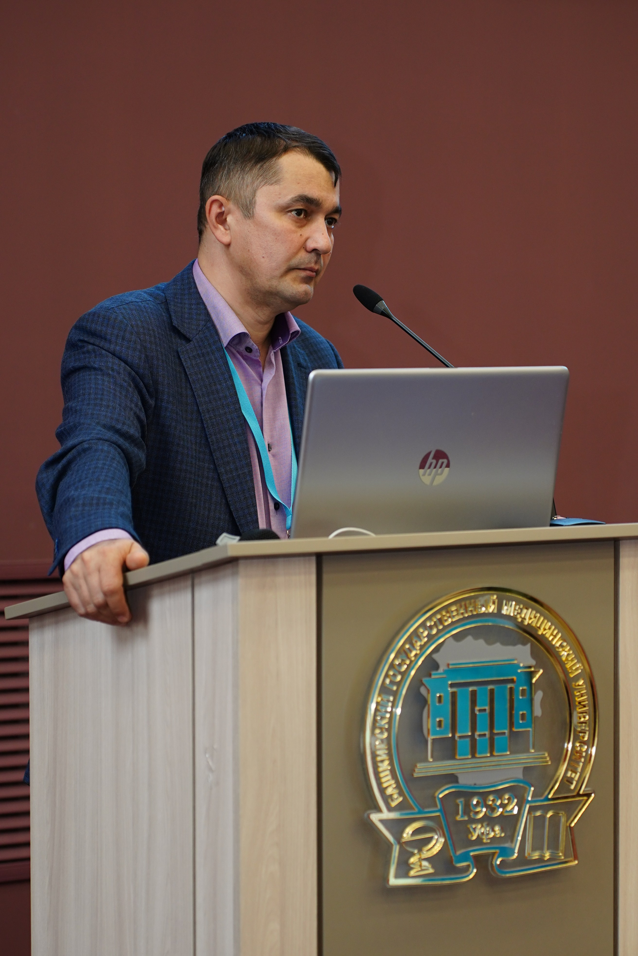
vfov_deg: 18.3
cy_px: 478
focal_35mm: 112
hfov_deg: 12.2
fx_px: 2977
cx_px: 319
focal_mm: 75
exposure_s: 1/100
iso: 320
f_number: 2.8
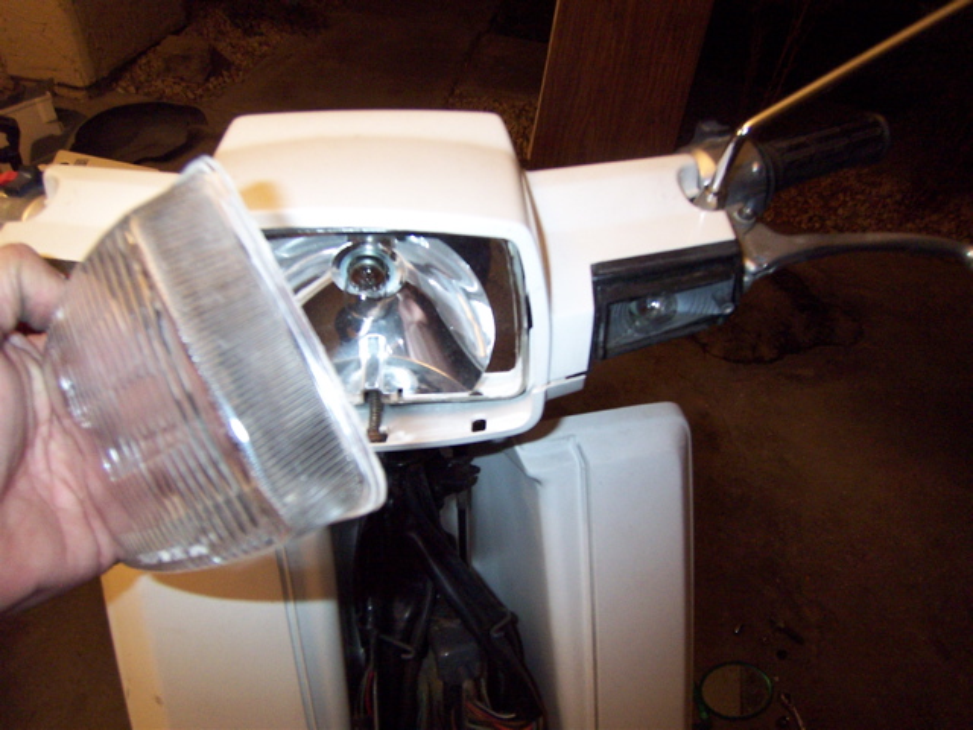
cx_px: 486
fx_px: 646
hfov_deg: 73.9
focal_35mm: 23
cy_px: 365
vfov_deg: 58.9
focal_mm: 3.8
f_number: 2.8
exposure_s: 1/30
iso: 200
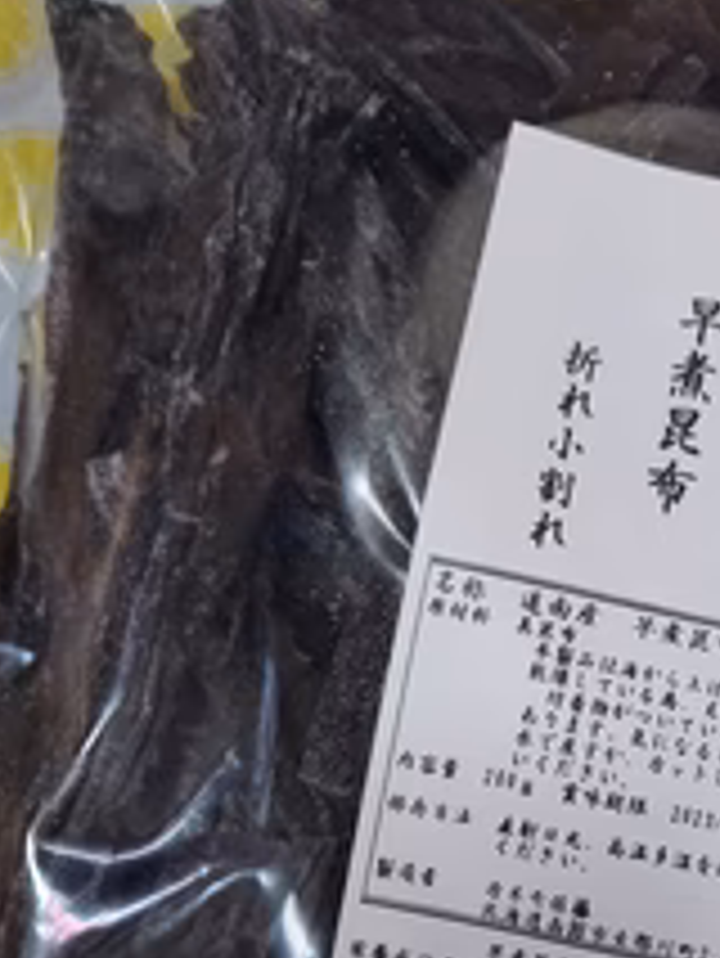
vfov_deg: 39.3
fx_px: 1302
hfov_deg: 29.5
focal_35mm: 47
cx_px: 657
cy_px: 724
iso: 160
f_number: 2
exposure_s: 1/50
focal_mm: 4.6
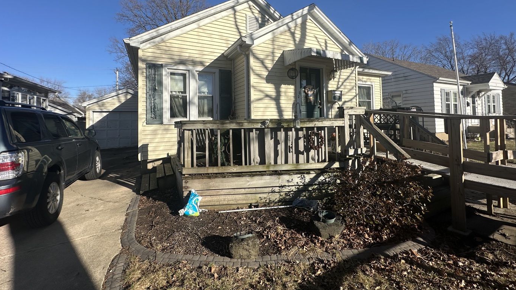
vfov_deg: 66.3
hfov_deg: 99.4
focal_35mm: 16
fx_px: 219
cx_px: 261
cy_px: 113
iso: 50
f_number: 2.2
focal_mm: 2.22
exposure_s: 1/2681
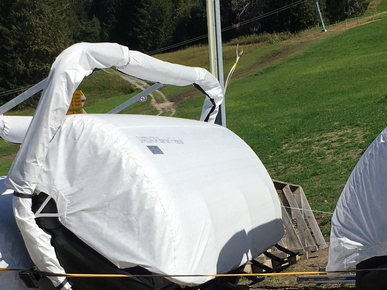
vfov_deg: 18.6
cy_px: 214
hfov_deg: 24.6
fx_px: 883
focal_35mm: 79
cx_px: 244
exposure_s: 1/2564
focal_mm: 4.15
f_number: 2.2
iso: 25
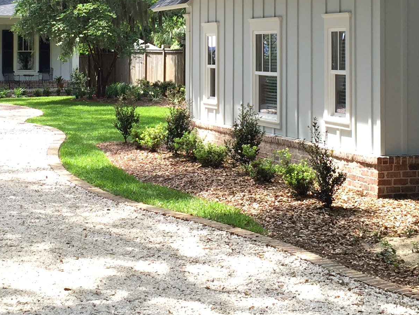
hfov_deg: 24.6
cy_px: 39
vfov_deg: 18.4
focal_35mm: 79
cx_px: 154
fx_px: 956
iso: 32
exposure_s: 1/190
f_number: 2.2
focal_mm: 4.15
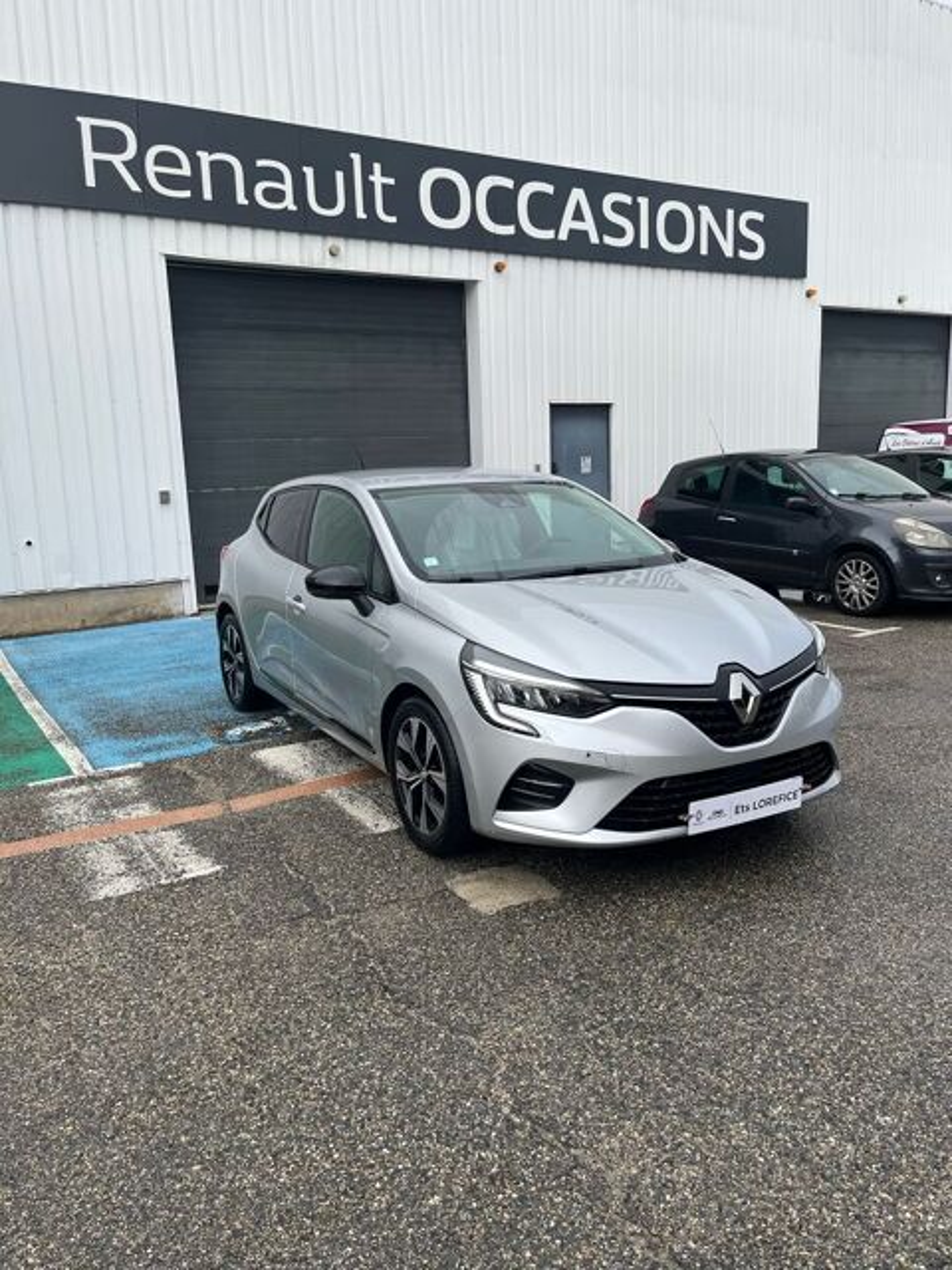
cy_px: 635
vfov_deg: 67.3
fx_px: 953
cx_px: 476
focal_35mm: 26
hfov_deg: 53.1
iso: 50
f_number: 1.6
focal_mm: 5.1
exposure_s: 1/1066
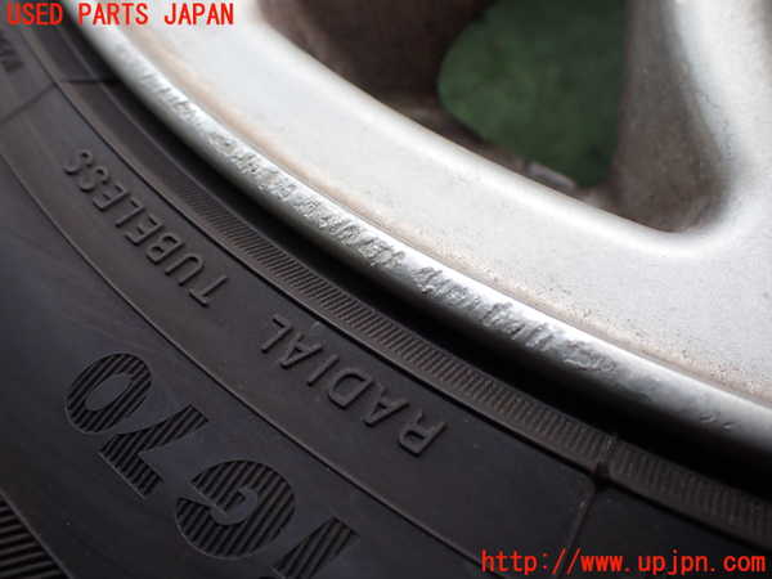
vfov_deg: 46.8
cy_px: 290
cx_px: 386
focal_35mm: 30
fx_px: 669
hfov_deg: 60.0
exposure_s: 1/125
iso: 125
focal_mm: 5.4
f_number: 2.3
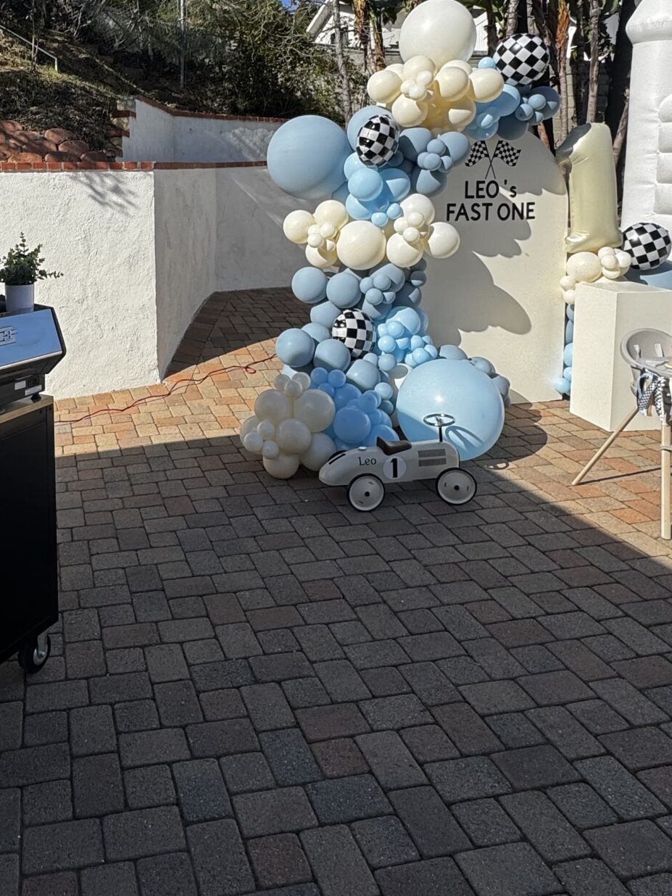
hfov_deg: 46.3
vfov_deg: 59.1
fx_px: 751
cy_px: 249
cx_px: 157
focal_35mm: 29
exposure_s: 1/1927
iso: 50
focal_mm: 2.22
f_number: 2.2
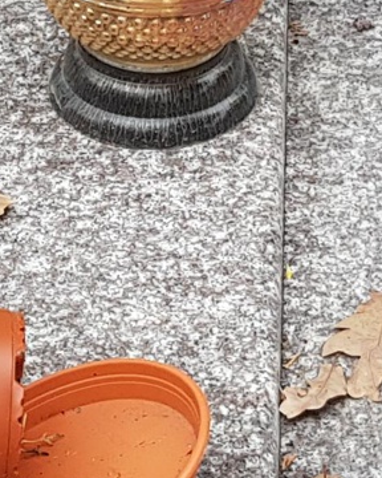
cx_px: 143
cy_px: -67
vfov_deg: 10.8
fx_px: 2487
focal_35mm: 176
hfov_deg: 8.8
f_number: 1.7
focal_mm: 4.2
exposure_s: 1/100
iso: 64
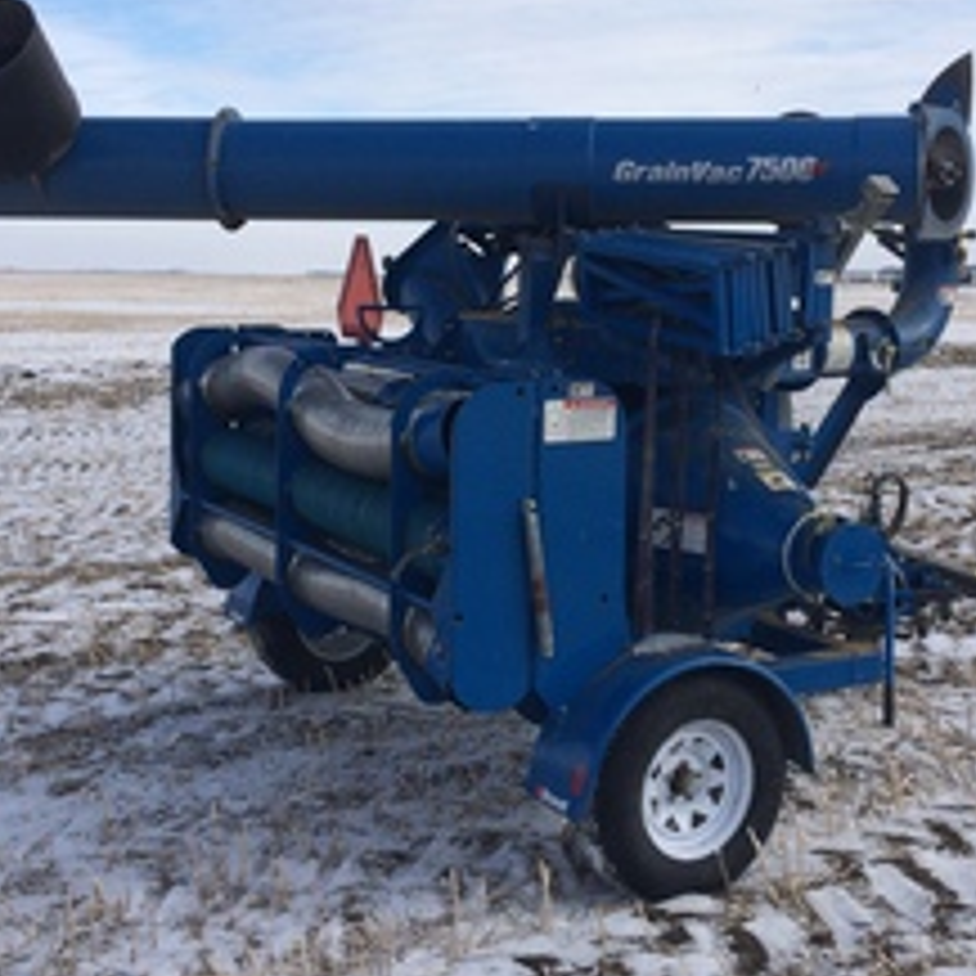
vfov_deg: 33.2
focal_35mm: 51
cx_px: 544
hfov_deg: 33.4
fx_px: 1627
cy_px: 364
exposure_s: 1/2415
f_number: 2.2
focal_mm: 4.15
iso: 32
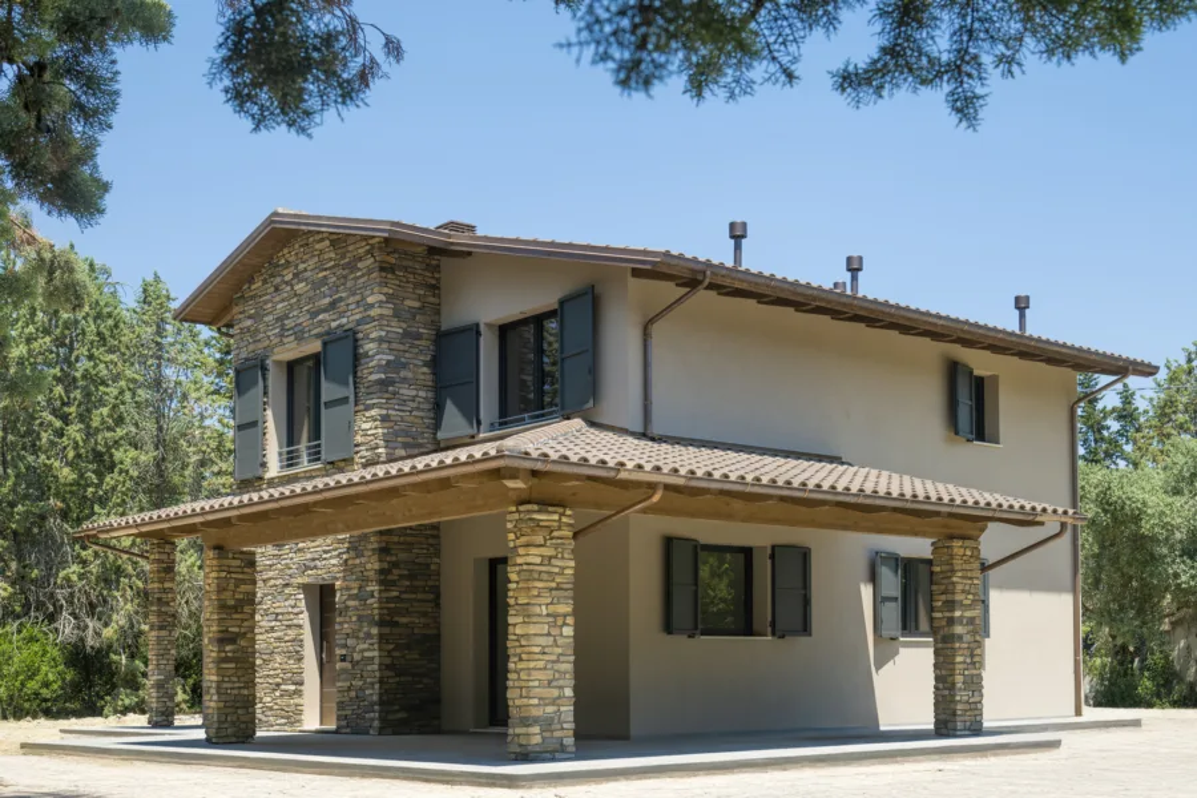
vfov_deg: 30.5
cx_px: 598
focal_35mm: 44
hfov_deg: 44.5
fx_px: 1463
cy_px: 399
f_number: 7.1
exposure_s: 1/160
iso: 100
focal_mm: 44
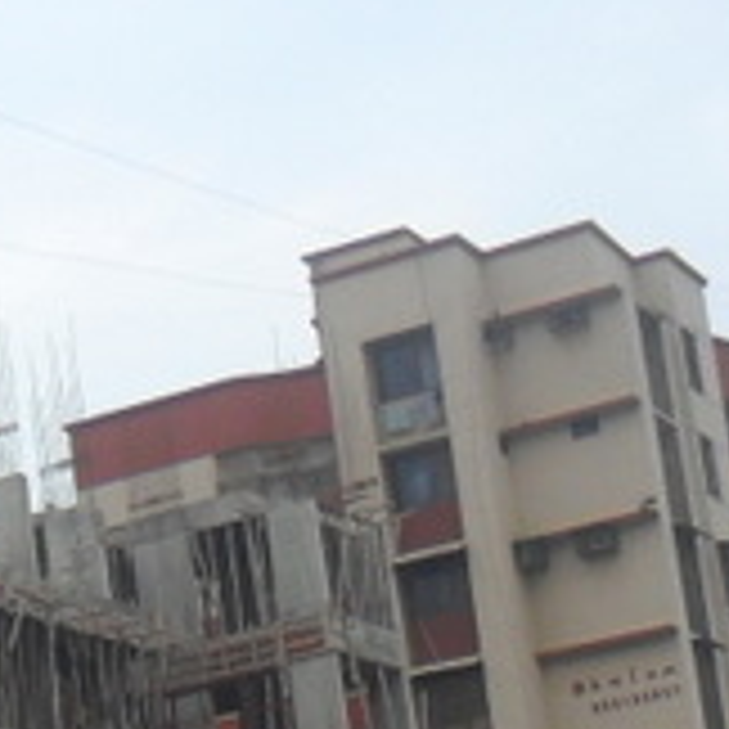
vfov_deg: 14.5
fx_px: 2811
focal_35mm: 118
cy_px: 783
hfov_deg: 14.5
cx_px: 4
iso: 100
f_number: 3.5
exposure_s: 1/750
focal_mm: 4.9
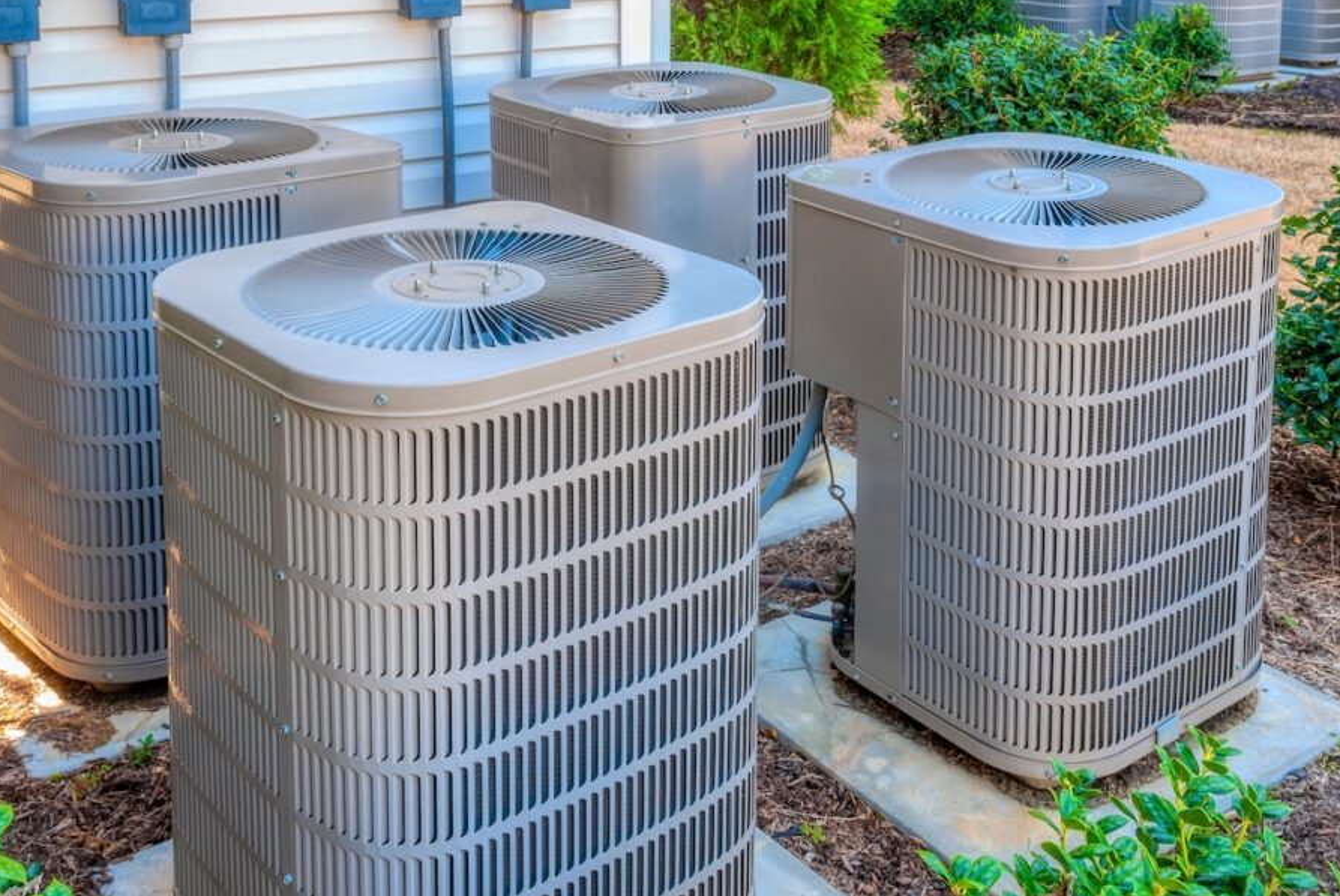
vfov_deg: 33.8
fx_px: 1474
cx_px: 669
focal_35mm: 40
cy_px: 391
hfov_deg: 48.9
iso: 100
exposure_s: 1/8
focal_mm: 23
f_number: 10
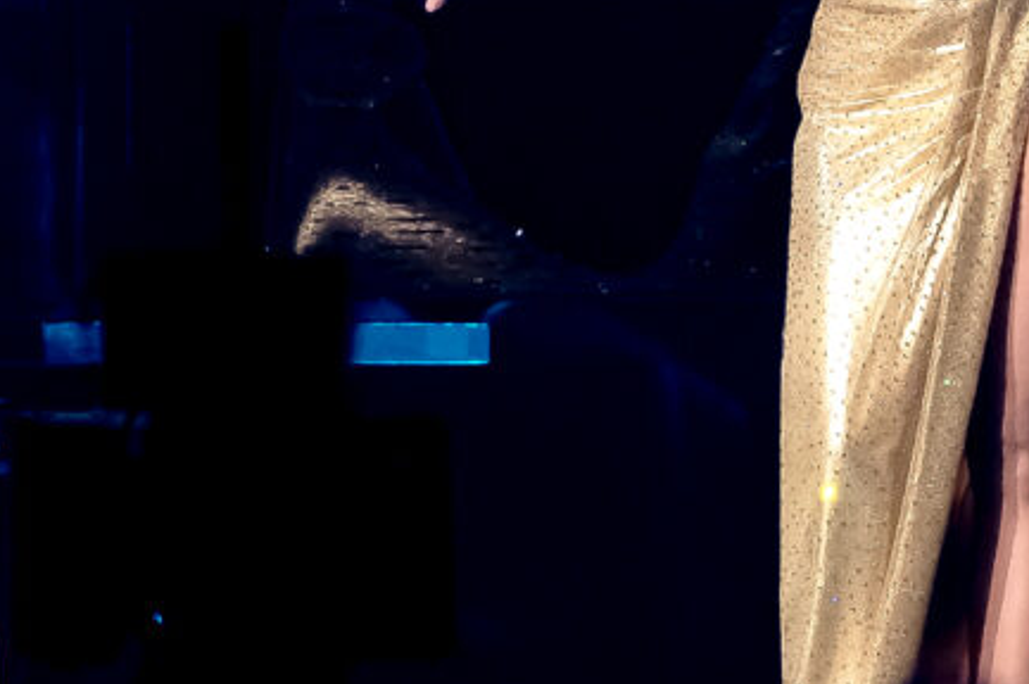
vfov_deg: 1.3
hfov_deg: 1.9
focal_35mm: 1064
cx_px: 316
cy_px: 238
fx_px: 30389
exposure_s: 1/400
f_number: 4
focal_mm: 300
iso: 2500
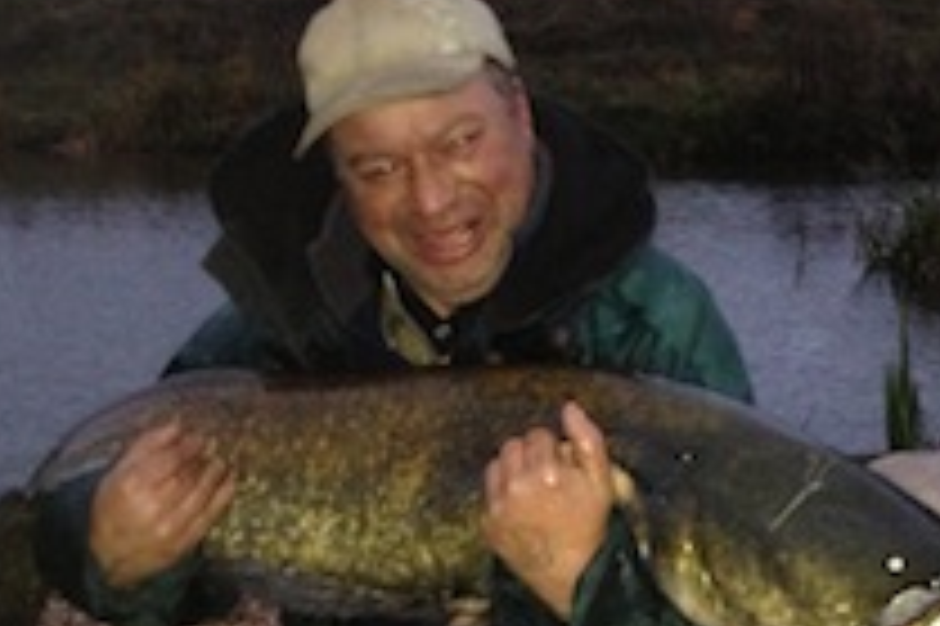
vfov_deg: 20.7
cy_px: 495
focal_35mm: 65
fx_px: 1696
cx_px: 497
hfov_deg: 31.0
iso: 320
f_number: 2.4
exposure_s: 1/16
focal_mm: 4.28
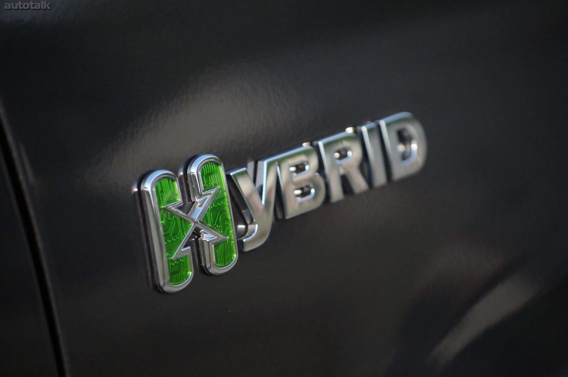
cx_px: 284
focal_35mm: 183
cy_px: 188
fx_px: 2884
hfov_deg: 11.2
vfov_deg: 7.5
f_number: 5.6
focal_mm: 122
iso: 2000
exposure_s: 1/5000
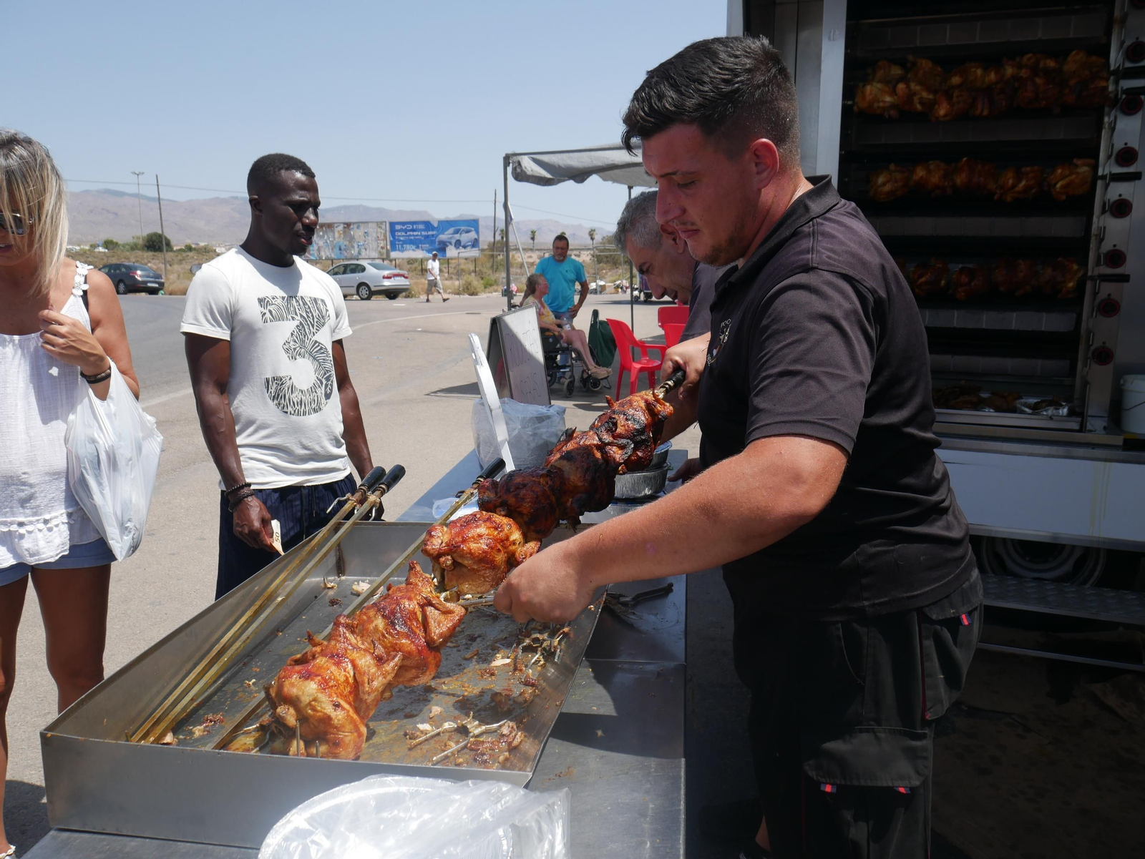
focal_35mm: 28
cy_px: 430
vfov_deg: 49.8
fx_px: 926
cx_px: 572
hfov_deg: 63.4
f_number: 8
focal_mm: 14
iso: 200
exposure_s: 1/500
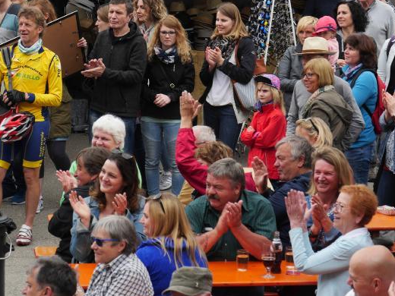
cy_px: 101
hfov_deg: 11.9
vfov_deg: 8.9
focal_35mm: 166
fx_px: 1894
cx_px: 154
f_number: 6.3
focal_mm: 54
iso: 200
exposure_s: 1/250
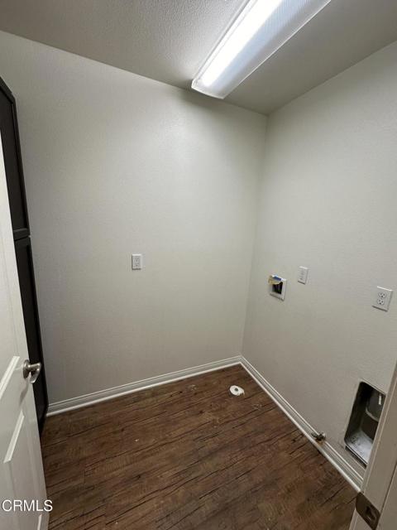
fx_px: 214
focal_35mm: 14
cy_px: 265
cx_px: 198
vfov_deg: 102.1
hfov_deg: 85.7
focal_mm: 2.22
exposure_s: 1/120
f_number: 2.2
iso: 125
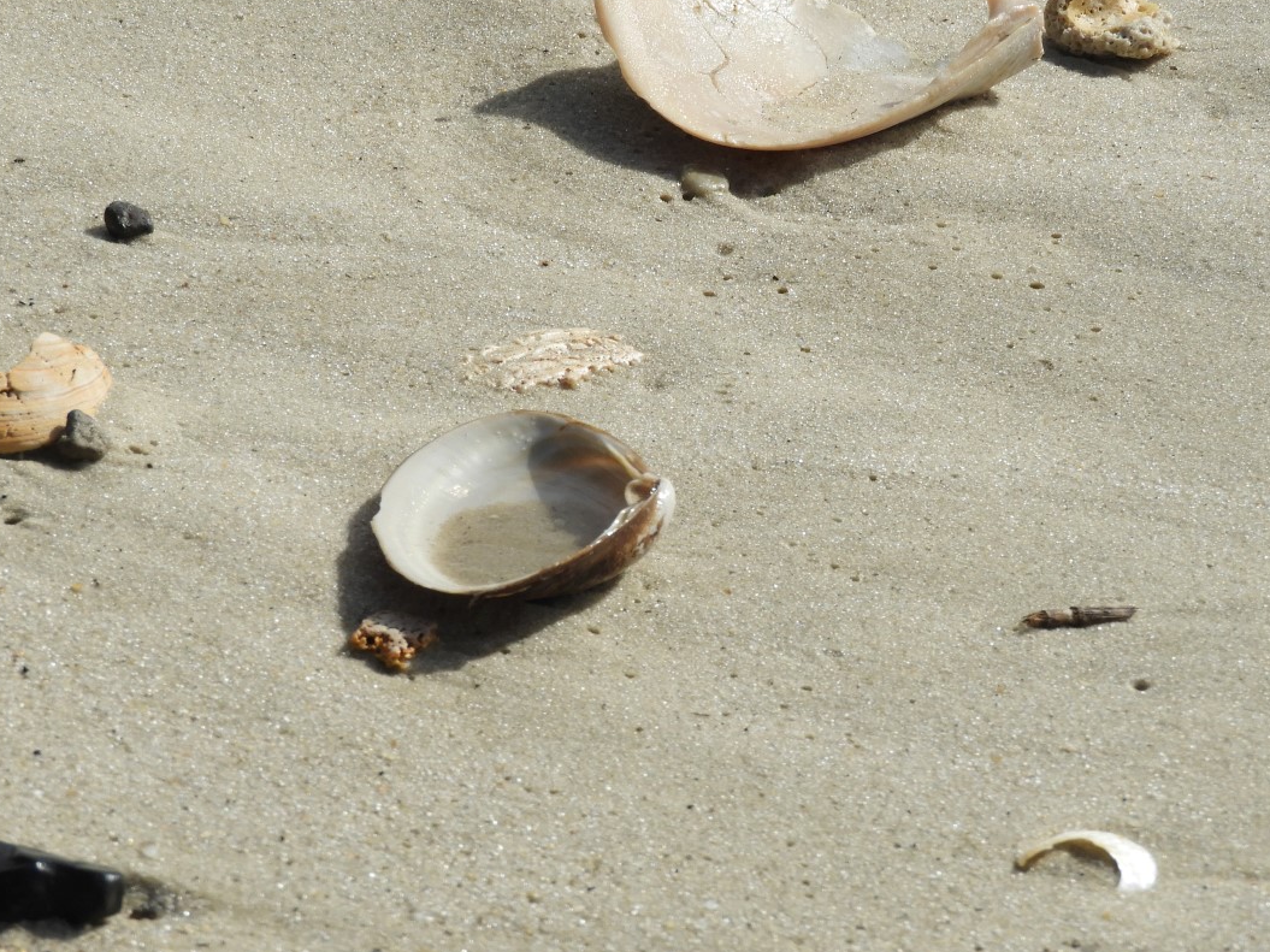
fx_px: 8511
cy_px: 348
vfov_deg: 6.4
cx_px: 719
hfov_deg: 8.5
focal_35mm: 232
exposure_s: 1/800
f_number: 5.2
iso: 100
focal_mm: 30.5
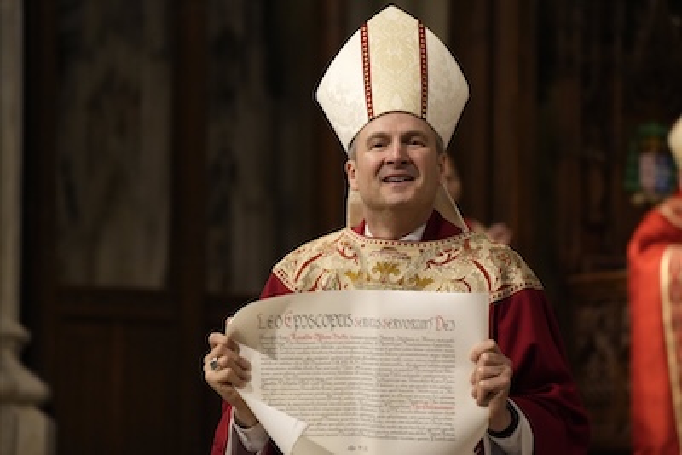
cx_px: 341
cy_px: 228
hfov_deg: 10.8
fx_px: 3601
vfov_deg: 7.2
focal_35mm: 190
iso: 5000
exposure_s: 1/320
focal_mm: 190
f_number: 5.6
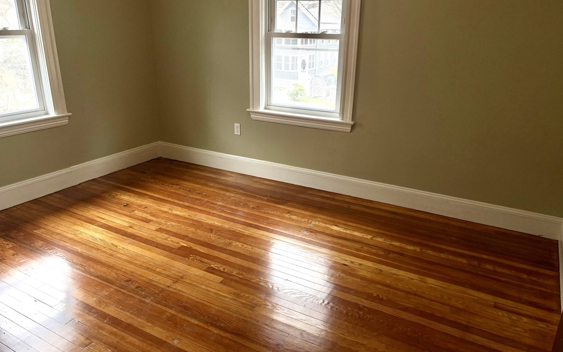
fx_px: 430
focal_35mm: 28
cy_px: 179
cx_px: 283
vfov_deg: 44.5
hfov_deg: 66.5
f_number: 1.6
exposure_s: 1/170
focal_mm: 5.96
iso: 40
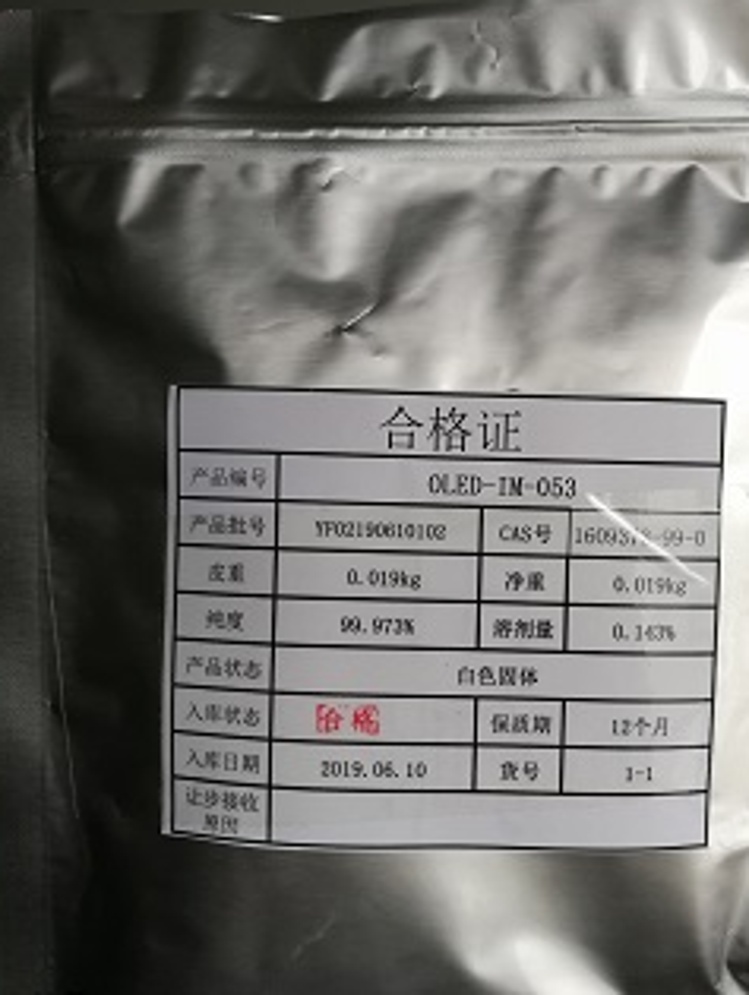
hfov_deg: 41.7
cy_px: 485
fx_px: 979
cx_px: 452
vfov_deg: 53.9
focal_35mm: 34
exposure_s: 1/50
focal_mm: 3.84
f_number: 2.2
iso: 125
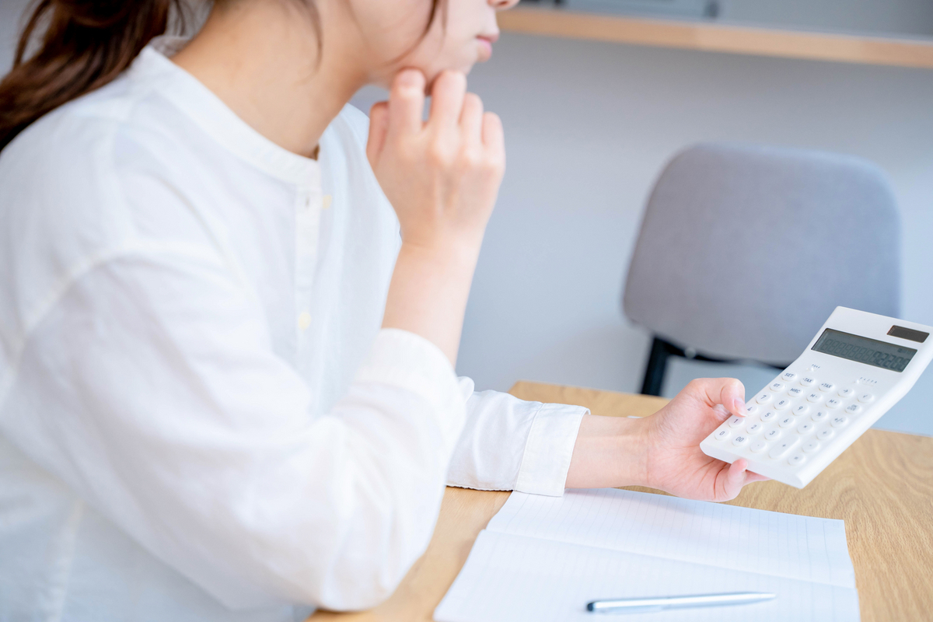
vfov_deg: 21.6
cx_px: 466
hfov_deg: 31.9
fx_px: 1633
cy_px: 311
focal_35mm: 63
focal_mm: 63
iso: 400
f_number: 3.5
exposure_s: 1/250
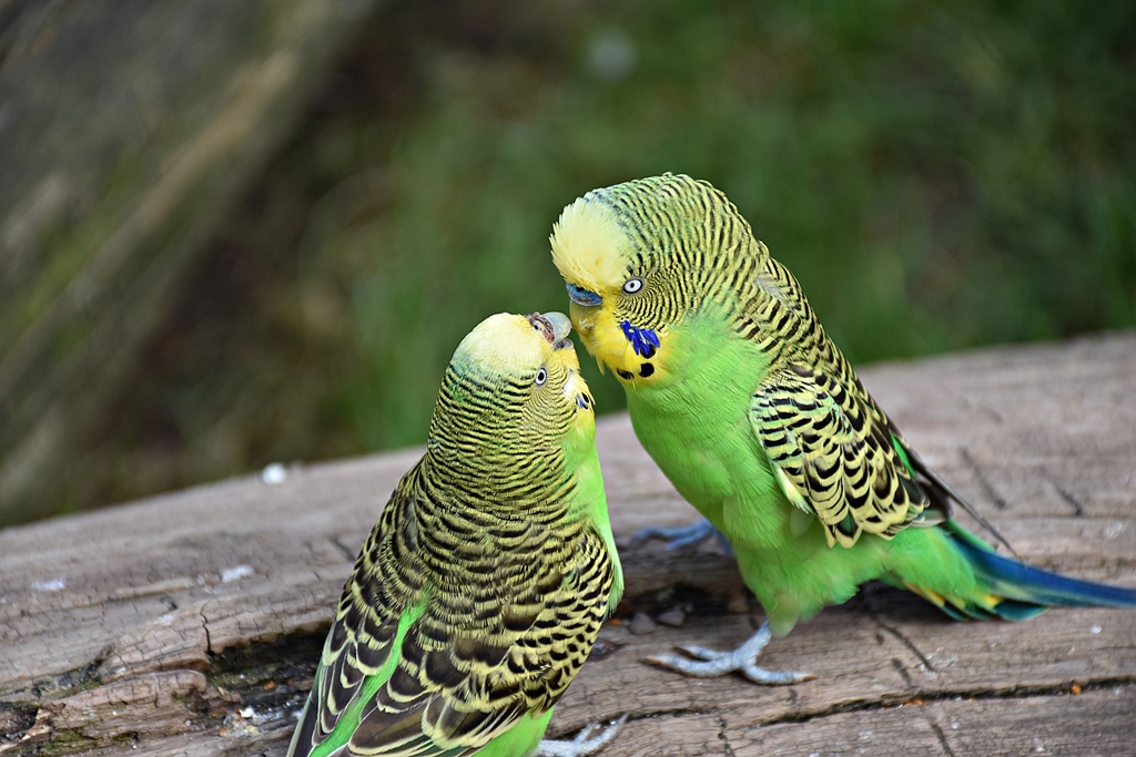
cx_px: 568
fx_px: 6154
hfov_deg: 10.5
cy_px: 378
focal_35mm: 195
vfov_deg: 7.0
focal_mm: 130
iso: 400
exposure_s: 1/320
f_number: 5.6
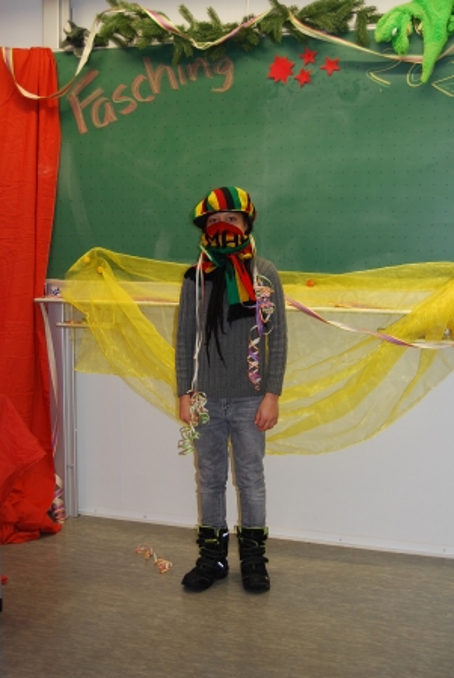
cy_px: 339
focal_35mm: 46
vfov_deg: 42.3
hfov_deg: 29.0
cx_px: 227
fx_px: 878
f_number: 4.5
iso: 200
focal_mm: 31
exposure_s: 1/60
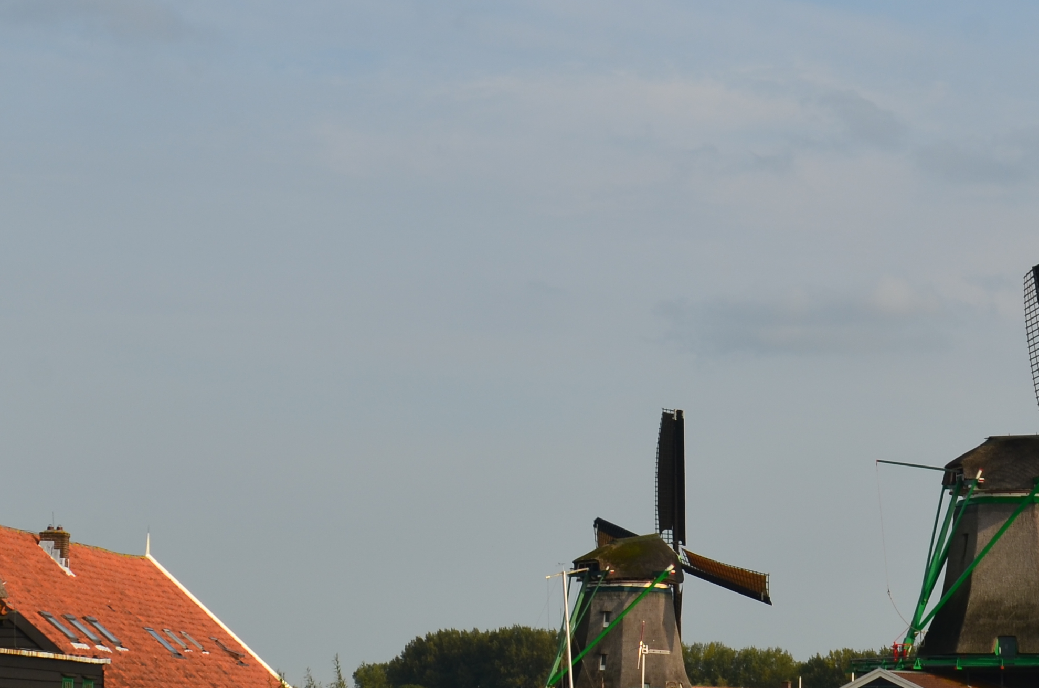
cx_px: 666
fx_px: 3225
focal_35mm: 112
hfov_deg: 18.3
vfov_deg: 12.2
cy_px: 354
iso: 100
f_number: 11
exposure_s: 1/125
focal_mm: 30
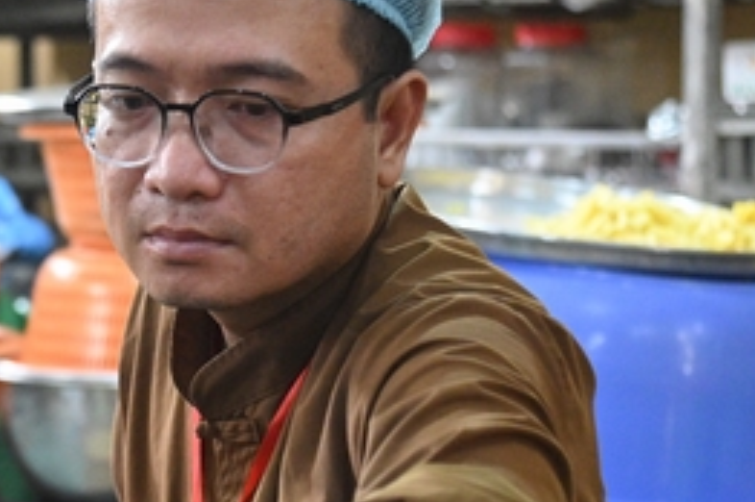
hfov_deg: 16.2
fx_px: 2597
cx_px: -6
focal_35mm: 124
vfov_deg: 11.0
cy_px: 335
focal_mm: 50
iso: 8000
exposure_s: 1/320
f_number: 4
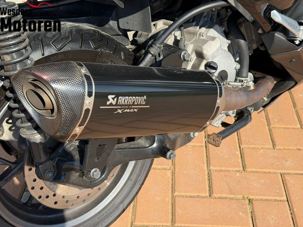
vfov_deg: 30.3
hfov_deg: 39.7
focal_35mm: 48
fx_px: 420
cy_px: 114
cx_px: 152
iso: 64
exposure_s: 1/2146
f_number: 1.78
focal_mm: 6.76
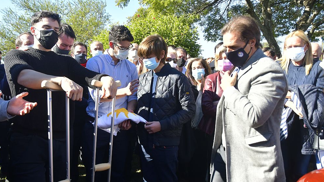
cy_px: 90
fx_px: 223
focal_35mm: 26
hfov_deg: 71.9
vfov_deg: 44.4
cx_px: 164
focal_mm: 16
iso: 400
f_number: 4
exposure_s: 1/1000
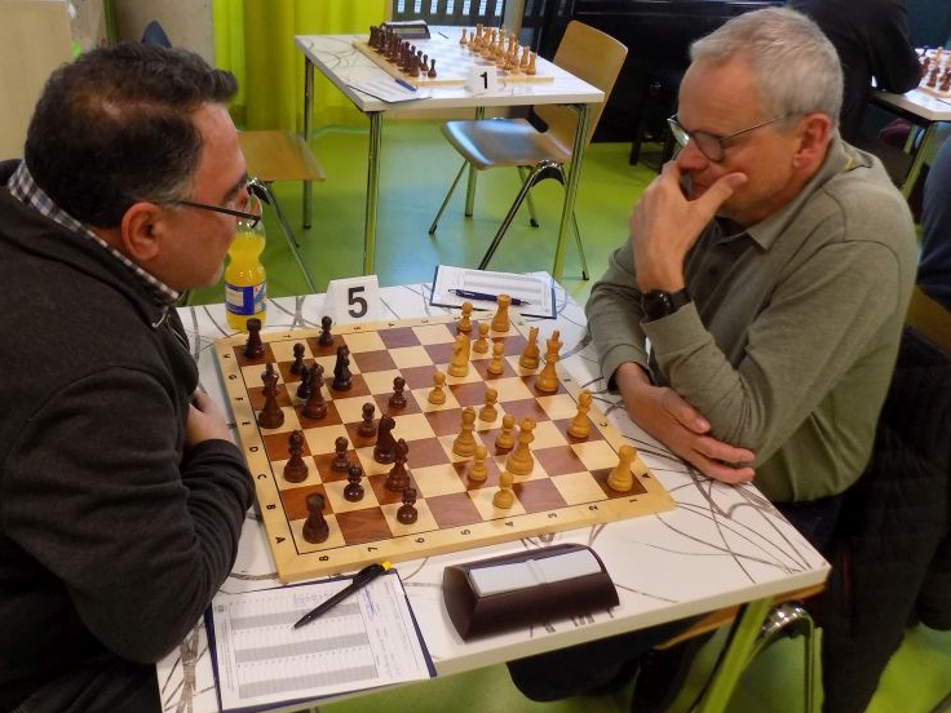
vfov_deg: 44.1
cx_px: 401
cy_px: 397
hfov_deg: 56.5
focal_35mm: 32
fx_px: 879
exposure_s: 1/30
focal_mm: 4
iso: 200
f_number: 3.1
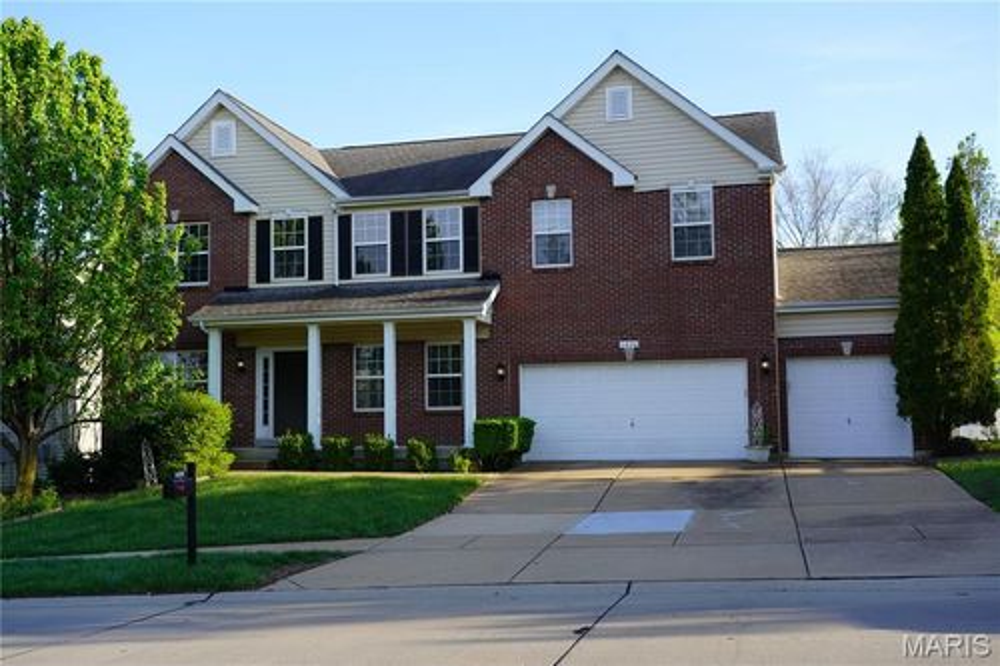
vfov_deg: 36.8
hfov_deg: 53.1
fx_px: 1000
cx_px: 500
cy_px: 333
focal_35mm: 36
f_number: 5
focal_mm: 36
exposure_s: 1/200
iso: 100
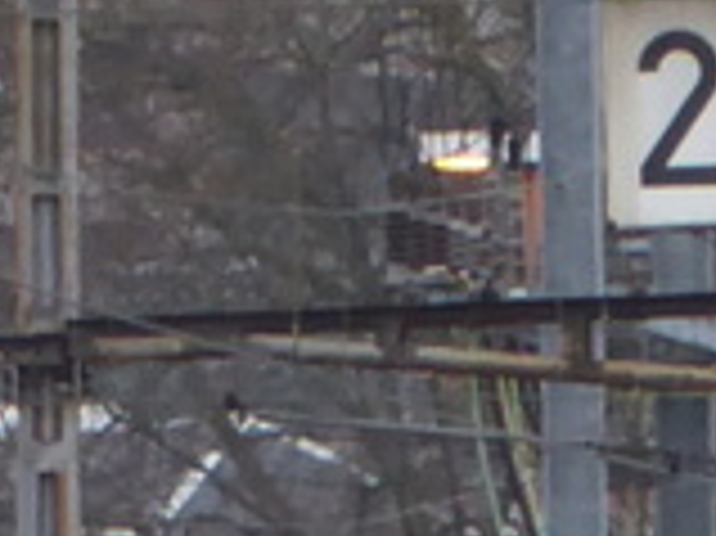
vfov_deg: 0.6
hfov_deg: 0.8
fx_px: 52023
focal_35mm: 2517
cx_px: 545
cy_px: 1603
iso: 400
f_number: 5.8
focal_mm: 53.8
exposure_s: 1/20
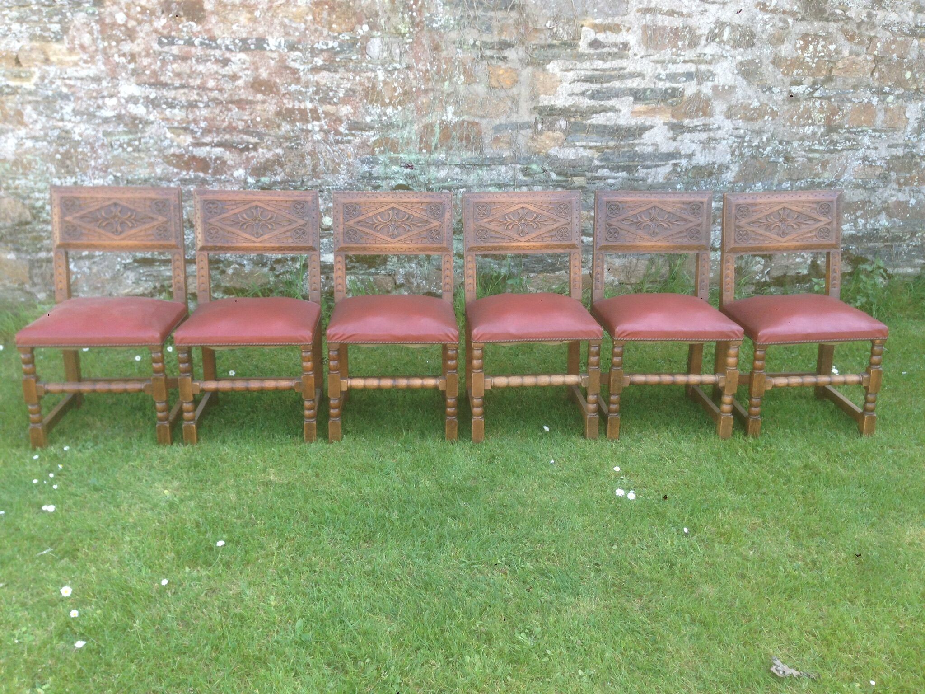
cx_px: 462
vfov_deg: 42.9
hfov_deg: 55.4
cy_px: 347
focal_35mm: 33
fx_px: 882
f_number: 2.4
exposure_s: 1/120
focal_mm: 4.12
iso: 64
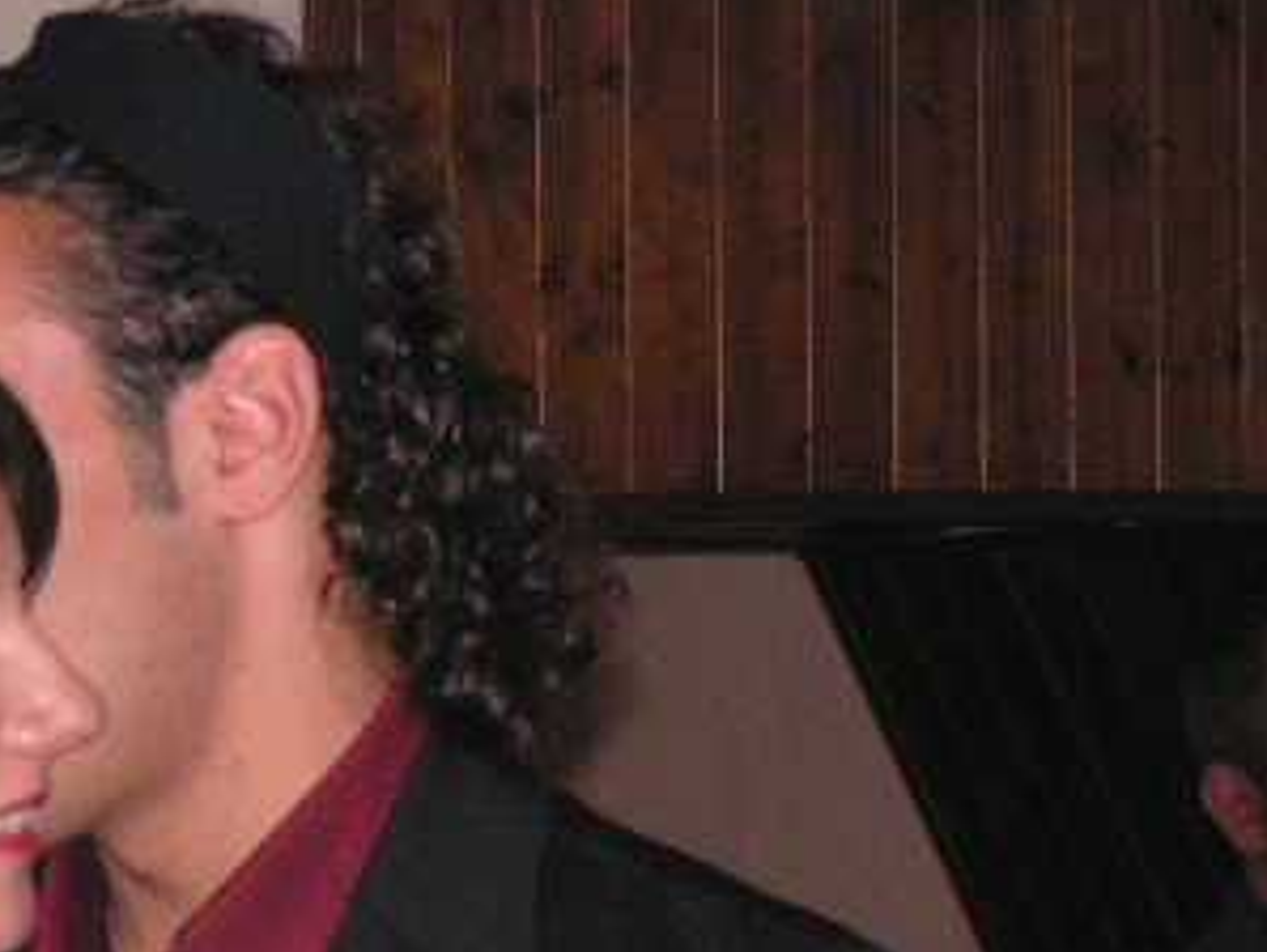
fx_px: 10696
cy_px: 697
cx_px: -13
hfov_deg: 6.8
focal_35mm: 292
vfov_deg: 5.1
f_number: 3.4
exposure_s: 1/160
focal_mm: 22.8
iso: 200
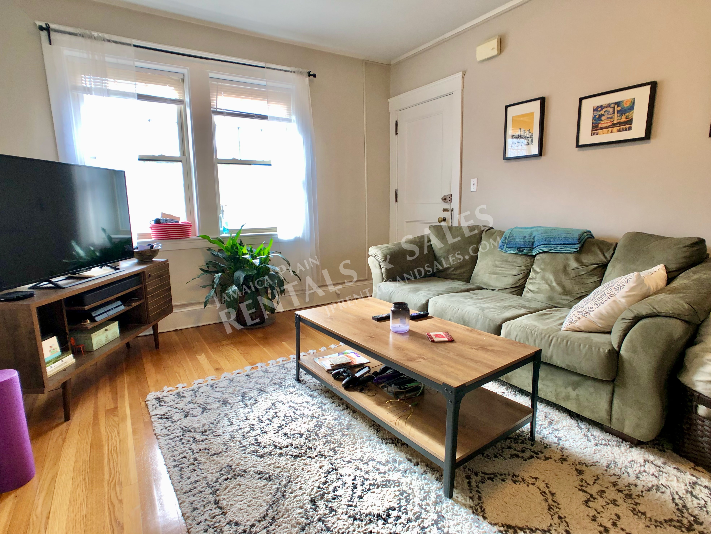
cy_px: 267
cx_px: 356
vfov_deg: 49.7
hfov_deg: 63.4
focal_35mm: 28
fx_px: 575
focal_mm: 3.99
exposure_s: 1/40
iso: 25
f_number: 1.8
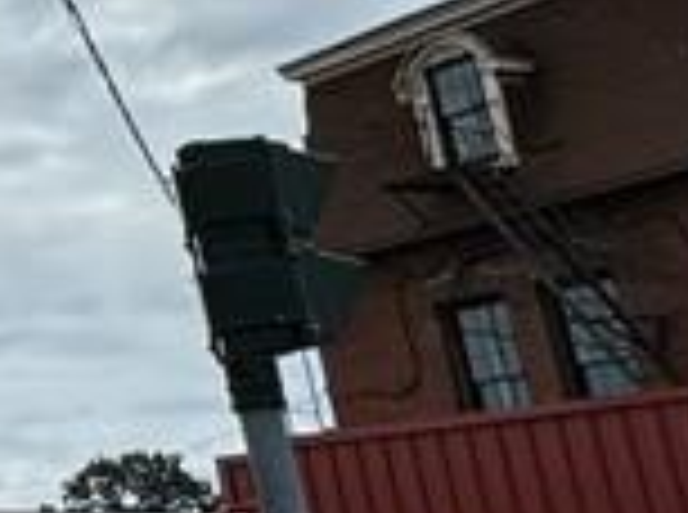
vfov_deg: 15.6
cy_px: 135
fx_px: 1864
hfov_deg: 13.1
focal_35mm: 94
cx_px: -1120
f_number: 2.2
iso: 50
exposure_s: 1/3390
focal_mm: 2.22
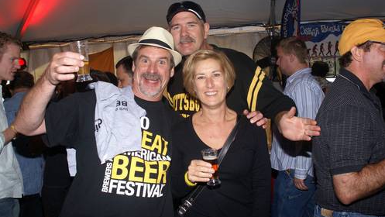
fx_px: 388
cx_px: 192
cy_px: 98
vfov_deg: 31.2
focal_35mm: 38
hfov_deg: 52.8
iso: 400
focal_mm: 24
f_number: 8
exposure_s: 1/60
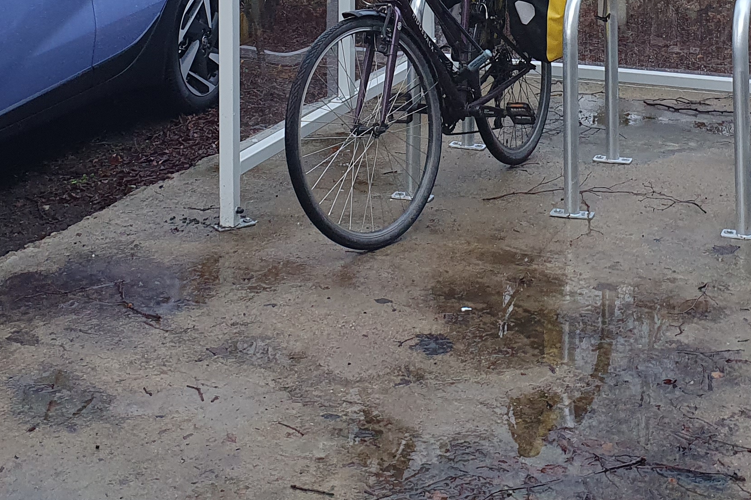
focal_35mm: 66
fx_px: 1377
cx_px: 406
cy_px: -159
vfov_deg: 19.0
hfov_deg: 30.5
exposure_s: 1/100
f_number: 2.4
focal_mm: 4.32
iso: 125
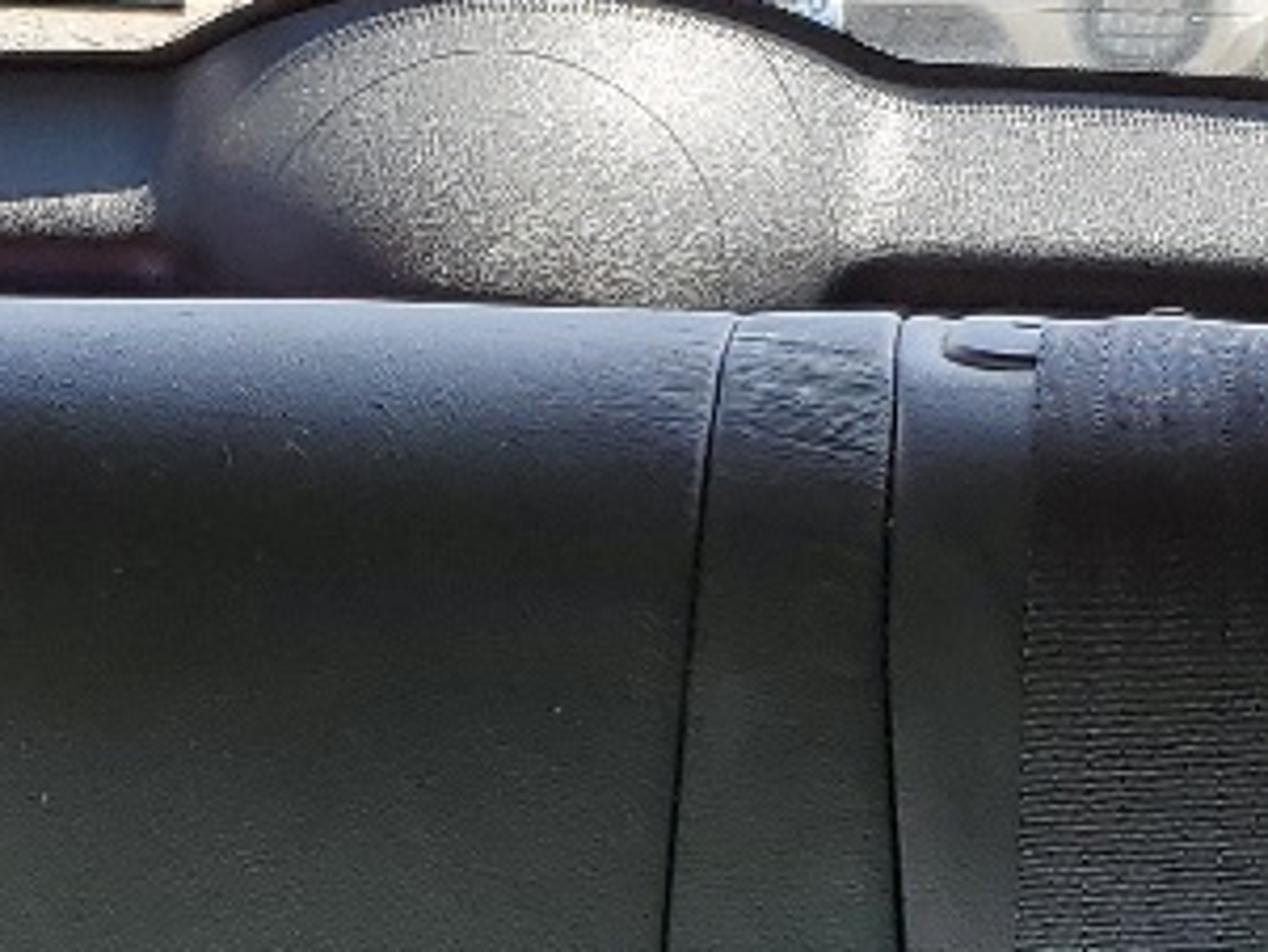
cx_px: 42
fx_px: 5057
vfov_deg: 10.7
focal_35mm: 138
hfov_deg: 14.1
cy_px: 590
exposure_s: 1/161
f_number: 1.5
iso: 50
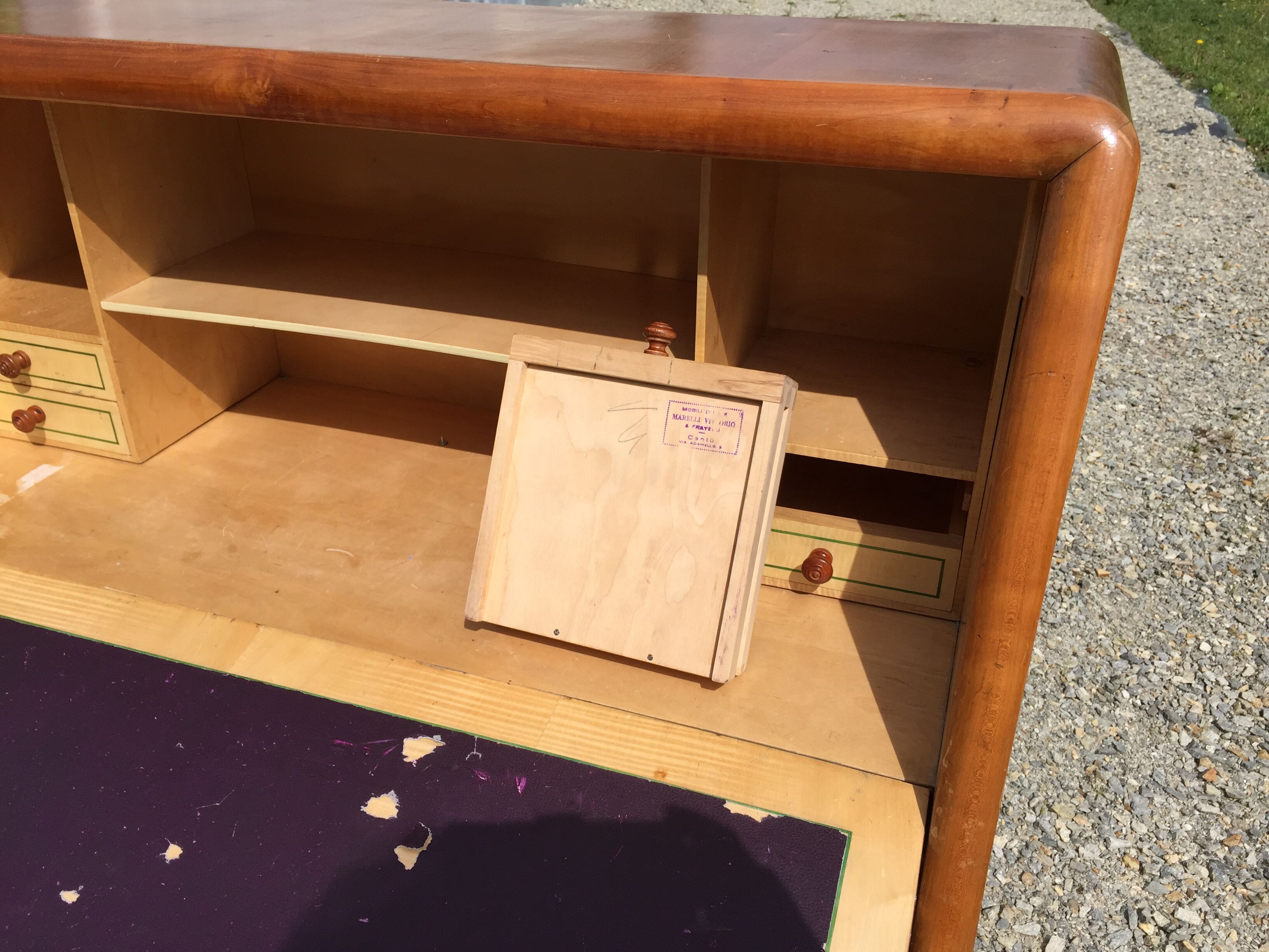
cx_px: 634
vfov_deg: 48.2
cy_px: 476
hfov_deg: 61.7
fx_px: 1063
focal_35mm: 29
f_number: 2.2
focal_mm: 4.15
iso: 32
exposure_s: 1/3300
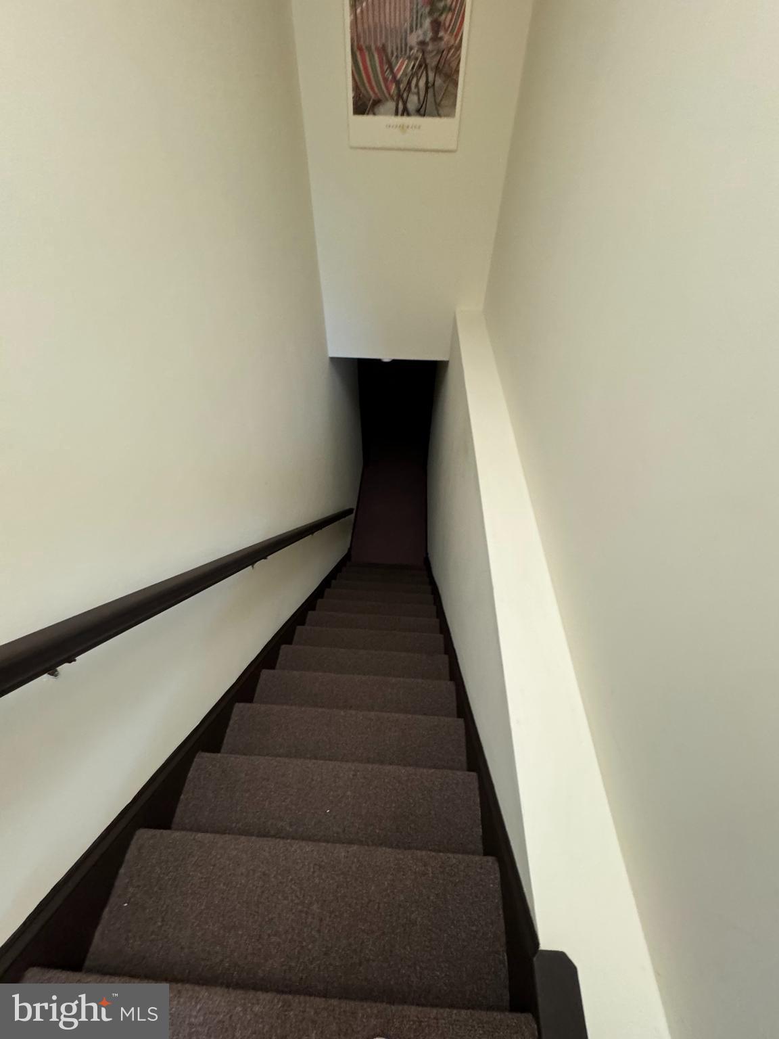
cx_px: 390
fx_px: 420
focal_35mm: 14
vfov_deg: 102.1
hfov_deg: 85.7
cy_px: 520
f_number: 2.2
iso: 320
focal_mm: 2.22
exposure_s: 1/60
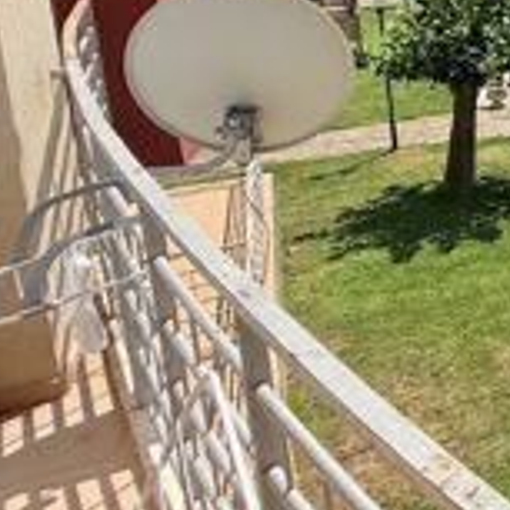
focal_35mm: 57
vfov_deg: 28.6
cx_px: 1012
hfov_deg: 19.0
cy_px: 30
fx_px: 950
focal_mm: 2.22
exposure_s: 1/2611
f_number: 2.2
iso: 50
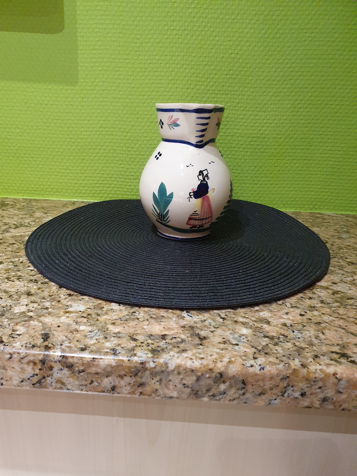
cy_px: 238
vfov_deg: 67.3
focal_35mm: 26
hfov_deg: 53.1
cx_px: 178
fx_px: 358
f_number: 2.4
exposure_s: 1/50
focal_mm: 4.32
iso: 500
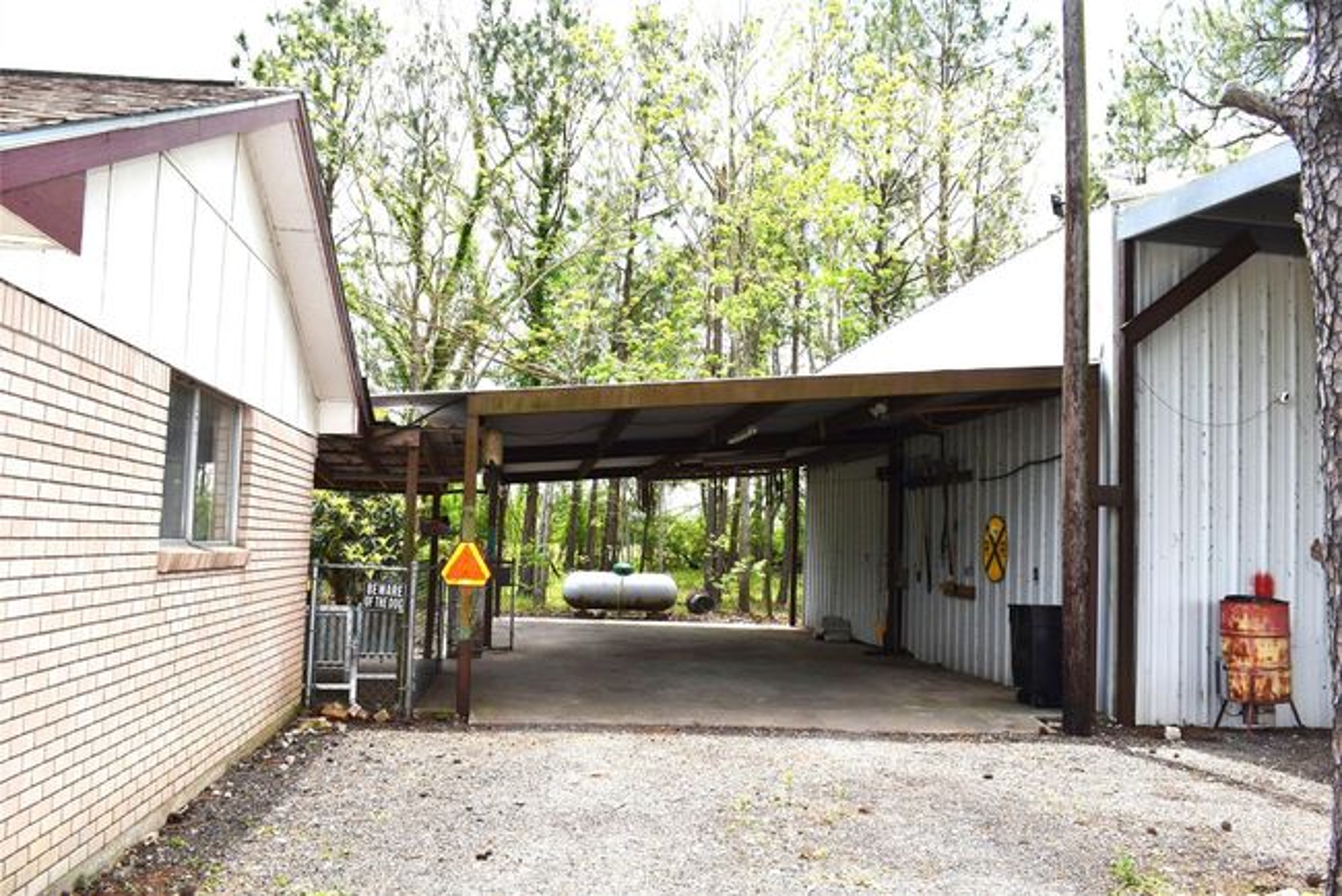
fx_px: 1175
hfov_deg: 59.5
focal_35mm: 32
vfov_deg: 41.8
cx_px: 671
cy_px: 448
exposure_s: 1/200
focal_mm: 21
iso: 100
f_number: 7.1
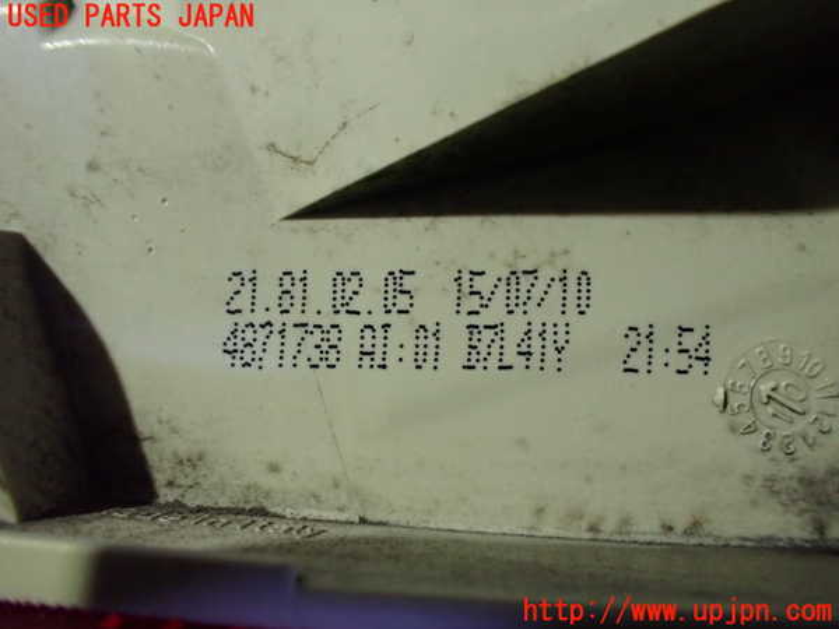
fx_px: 727
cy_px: 314
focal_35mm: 30
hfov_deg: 60.0
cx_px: 420
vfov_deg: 46.8
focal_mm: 5.4
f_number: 2.3
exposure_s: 1/30
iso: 800
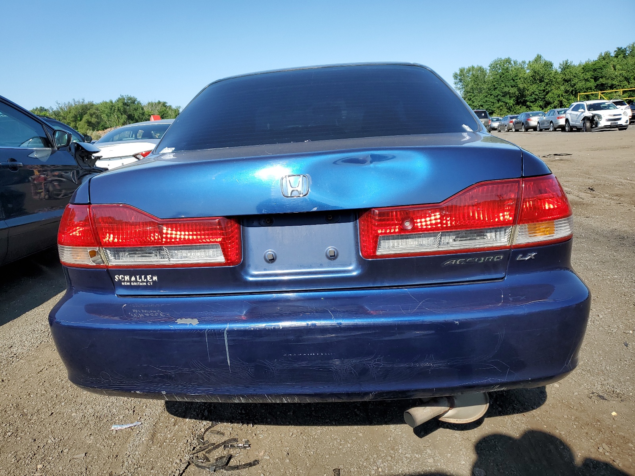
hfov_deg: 67.3
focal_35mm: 26
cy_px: 238
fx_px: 477
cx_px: 318
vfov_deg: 53.1
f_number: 1.5
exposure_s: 1/2500
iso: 50
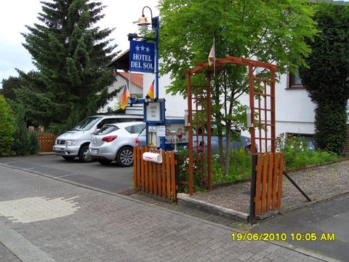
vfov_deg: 40.7
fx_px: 353
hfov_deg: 52.6
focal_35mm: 35
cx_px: 174
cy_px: 131
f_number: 3.5
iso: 80
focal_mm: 6.3
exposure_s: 1/180
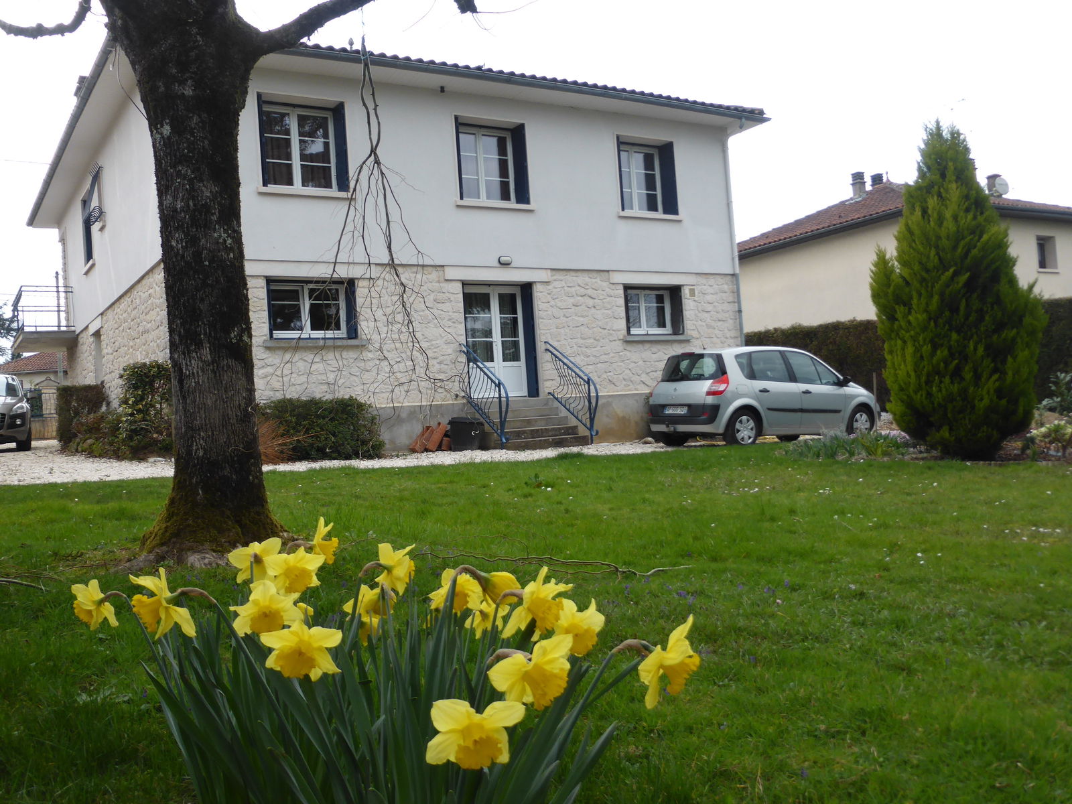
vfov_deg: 45.4
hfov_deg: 58.4
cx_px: 536
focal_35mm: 31
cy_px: 402
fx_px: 960
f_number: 3.6
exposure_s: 1/60
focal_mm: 5.4
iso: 100
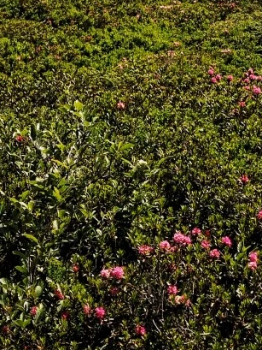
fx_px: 1452
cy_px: -176
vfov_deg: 13.0
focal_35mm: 144
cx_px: 134
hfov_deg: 10.3
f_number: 1.6
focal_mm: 6.55
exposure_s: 1/3660
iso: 50
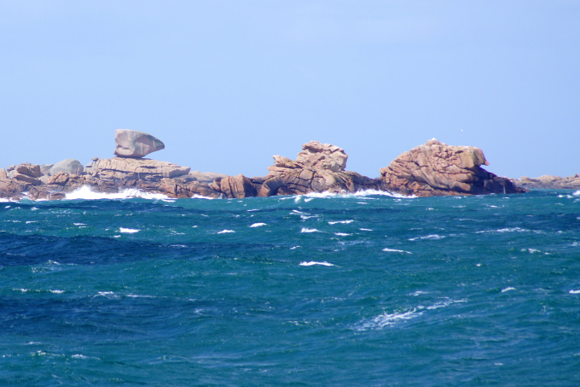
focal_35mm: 300
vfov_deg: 4.6
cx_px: 290
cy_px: 194
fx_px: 4832
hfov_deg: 6.9
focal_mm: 200
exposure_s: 1/320
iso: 100
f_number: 8
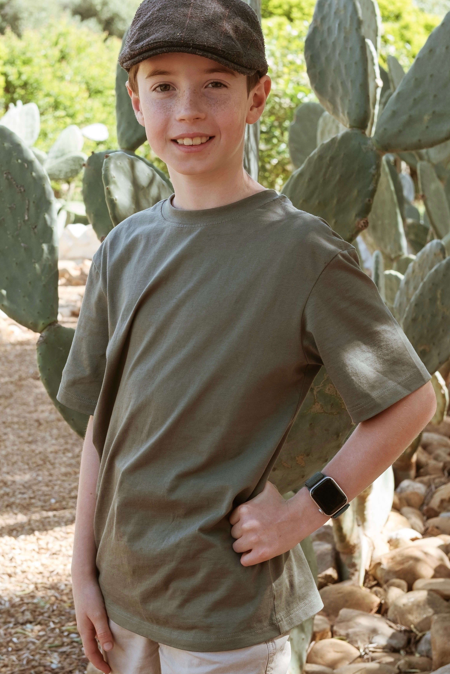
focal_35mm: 87
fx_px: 1631
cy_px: 297
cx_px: 177
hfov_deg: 15.7
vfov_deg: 23.4
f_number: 5.6
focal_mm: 35
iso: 200
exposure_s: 1/100
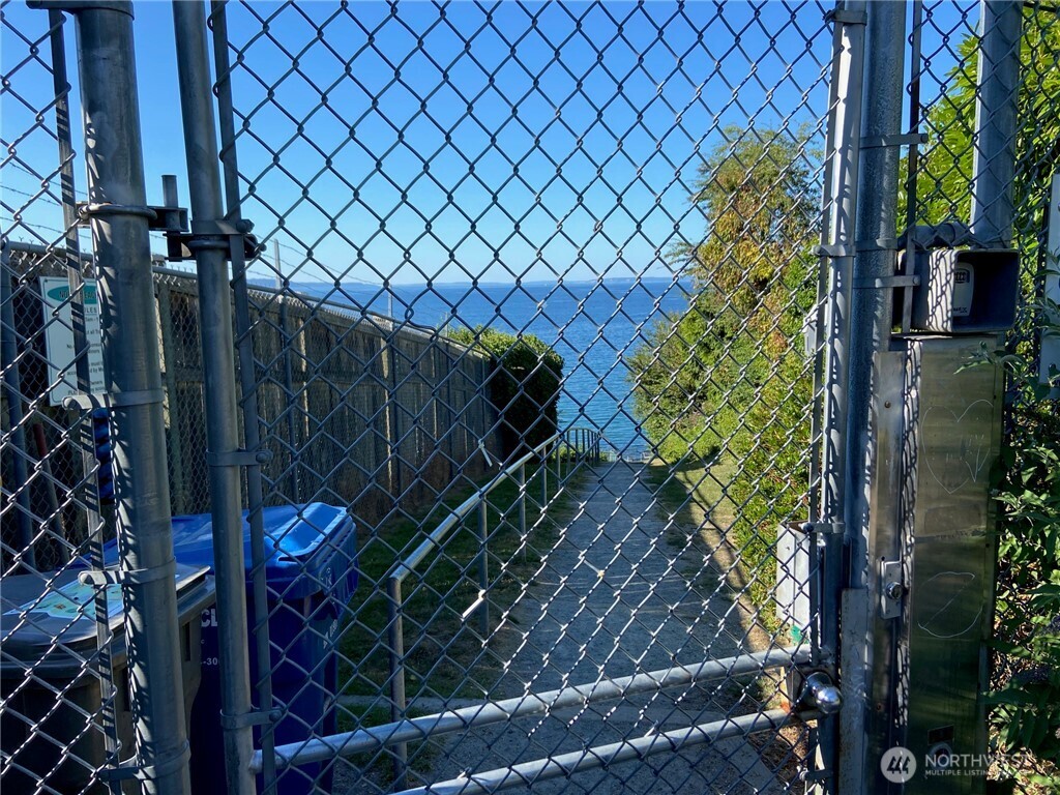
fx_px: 796
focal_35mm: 26
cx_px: 530
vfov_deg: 53.1
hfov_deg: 67.3
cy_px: 398
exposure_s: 1/1300
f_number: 1.8
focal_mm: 4.25
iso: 32
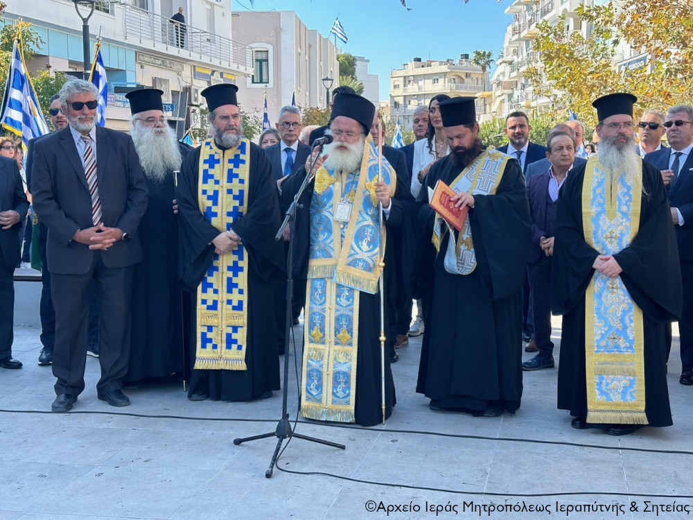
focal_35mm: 48
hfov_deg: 39.7
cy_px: 260
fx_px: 961
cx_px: 346
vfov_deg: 30.3
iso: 64
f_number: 1.78
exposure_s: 1/850
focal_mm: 6.86
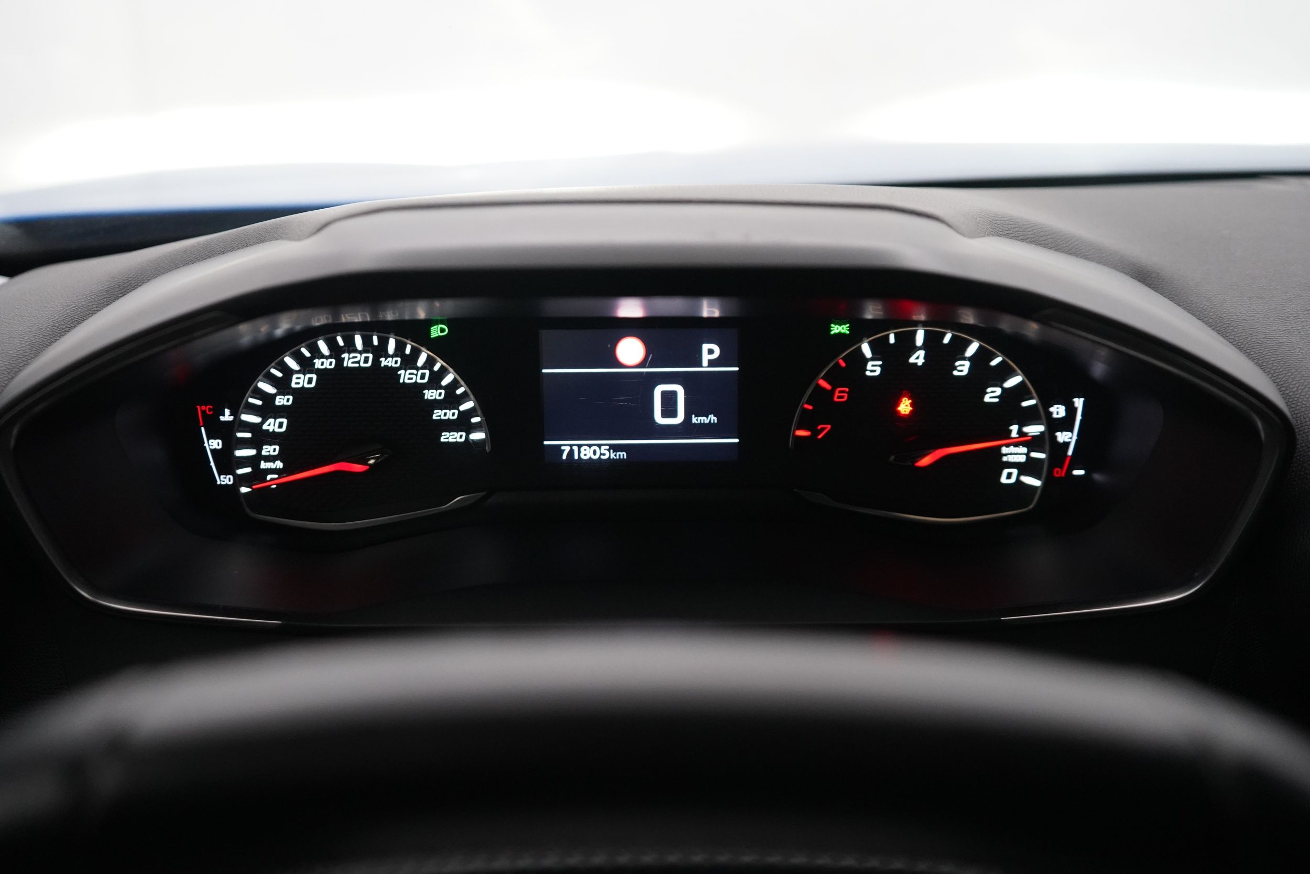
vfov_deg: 35.9
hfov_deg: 51.9
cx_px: 655
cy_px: 437
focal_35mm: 37
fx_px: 1346
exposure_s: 1/160
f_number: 4
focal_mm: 37
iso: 5000
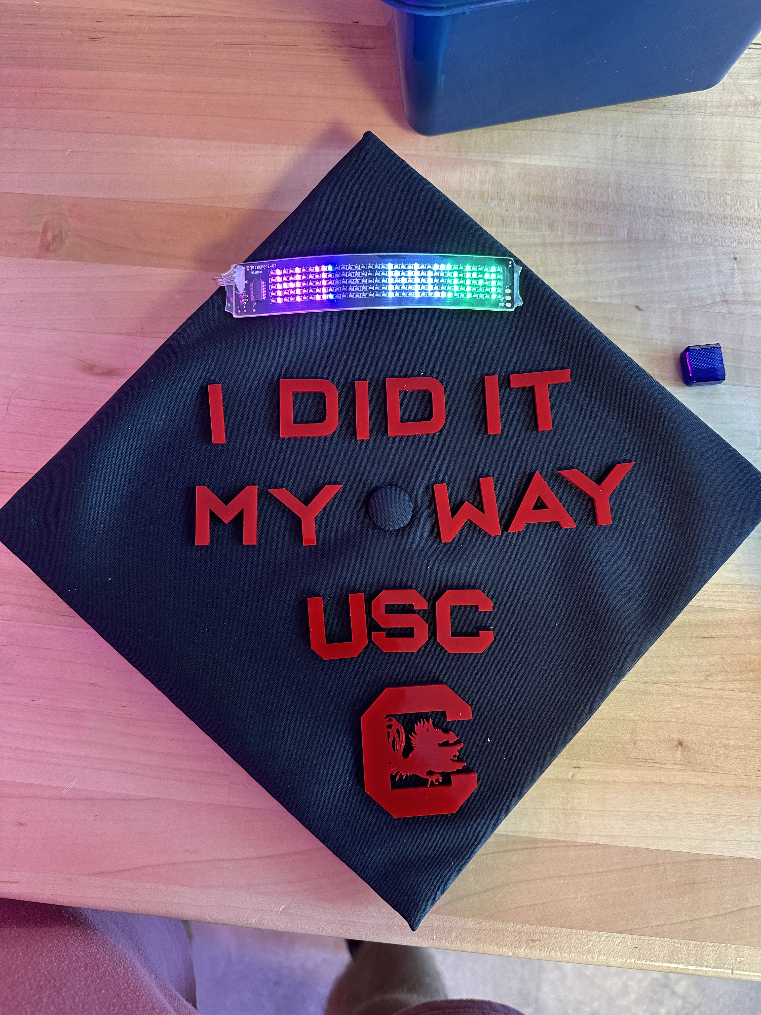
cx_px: 380
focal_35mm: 24
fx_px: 703
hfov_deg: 56.8
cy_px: 508
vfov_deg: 71.6
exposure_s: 1/53
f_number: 1.78
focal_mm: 6.86
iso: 320
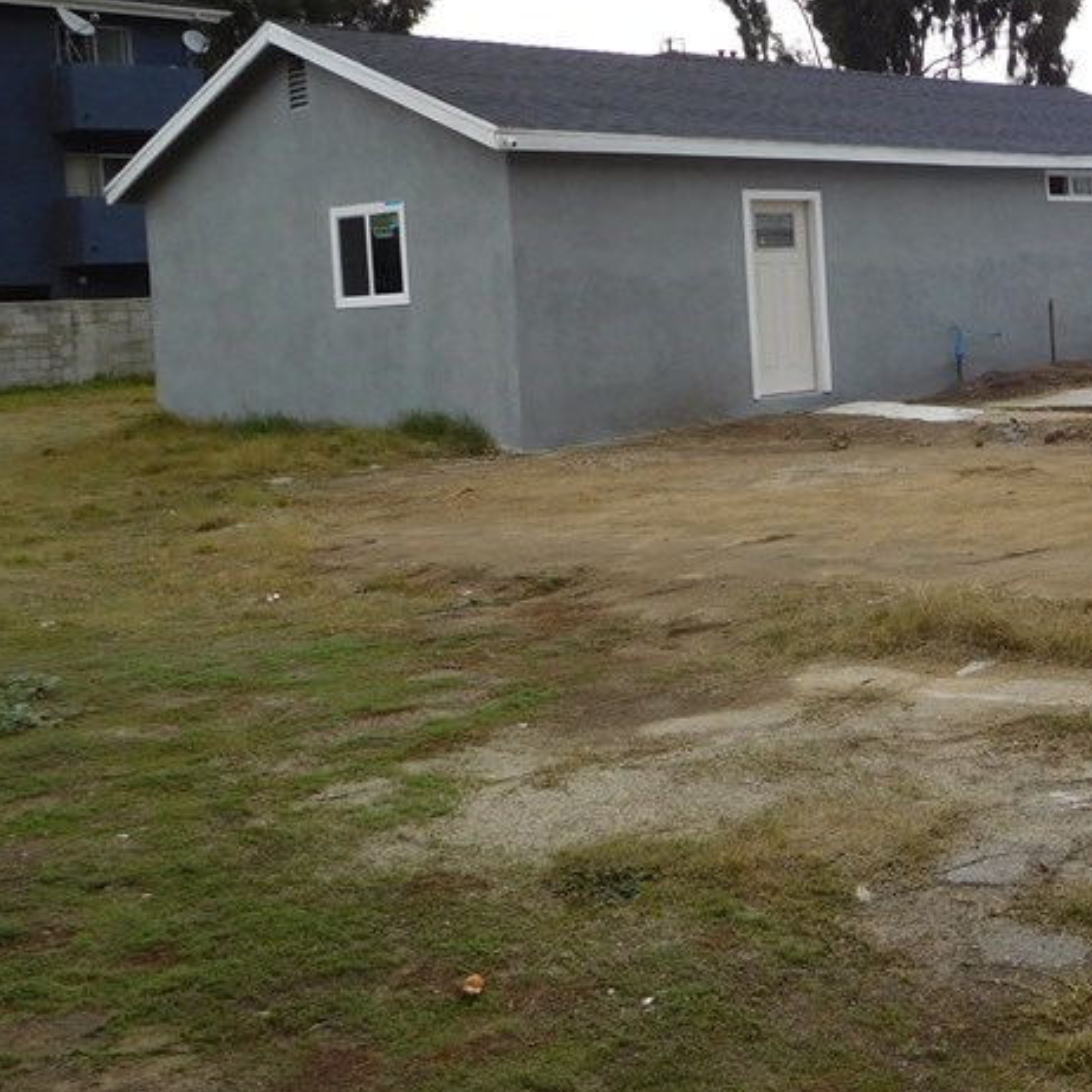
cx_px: 1125
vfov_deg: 34.2
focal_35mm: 49
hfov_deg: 31.7
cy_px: 314
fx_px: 1749
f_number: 3.4
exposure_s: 1/320
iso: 125
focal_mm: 4.5
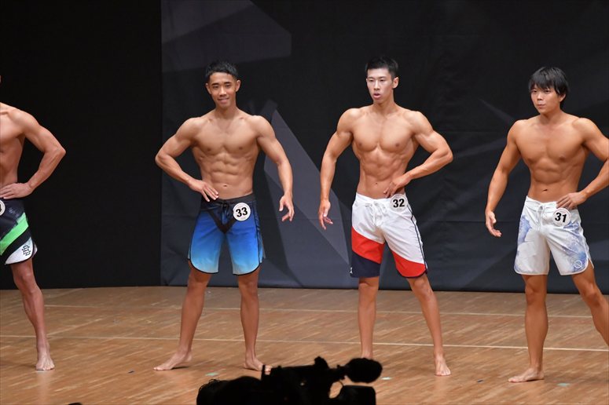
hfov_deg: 8.1
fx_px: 4312
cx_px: 304
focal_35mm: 255
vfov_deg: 5.4
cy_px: 202
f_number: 5.6
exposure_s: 1/400
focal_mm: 170
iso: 6400
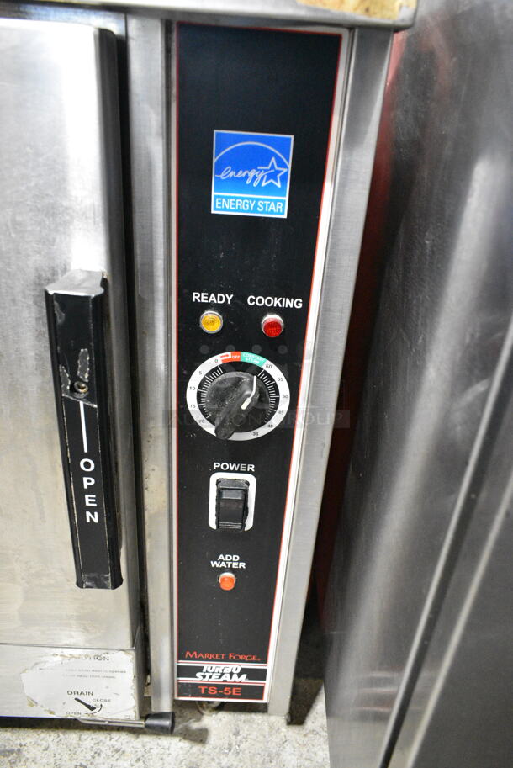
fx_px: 576
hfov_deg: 48.0
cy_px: 384
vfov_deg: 67.3
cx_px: 256
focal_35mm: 27
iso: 6400
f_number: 5.6
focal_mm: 18
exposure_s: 1/125
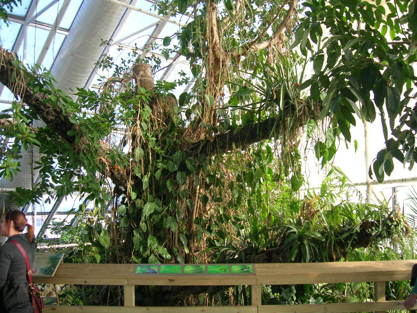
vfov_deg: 41.8
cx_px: 208
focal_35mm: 34
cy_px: 156
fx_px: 410
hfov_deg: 54.0
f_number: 2.9
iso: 50
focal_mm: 5.7
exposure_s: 1/70.8
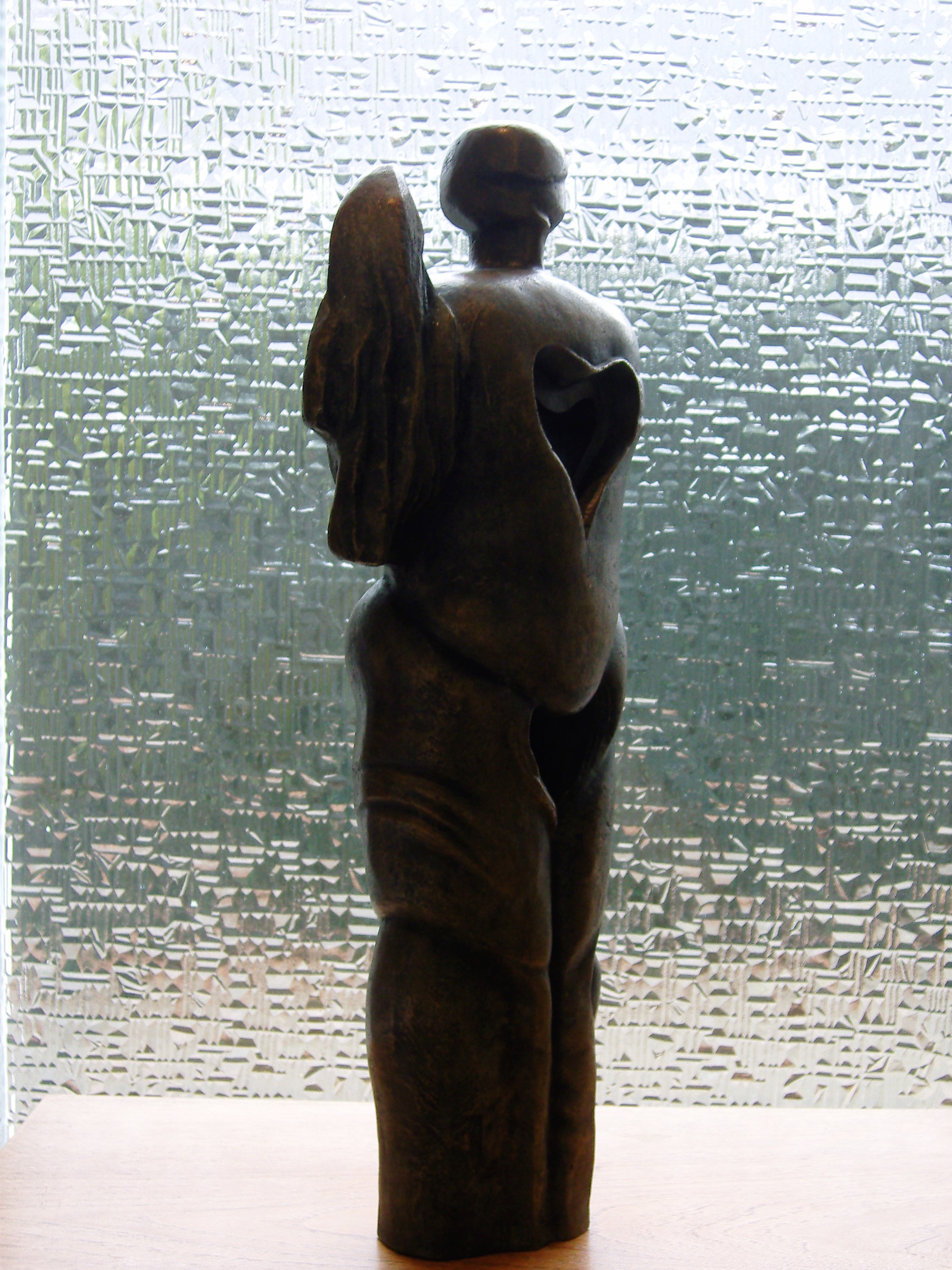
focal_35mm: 53
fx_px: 1943
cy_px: 635
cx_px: 476
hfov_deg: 27.5
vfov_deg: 36.2
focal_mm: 11.5
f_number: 3.5
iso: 200
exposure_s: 1/40
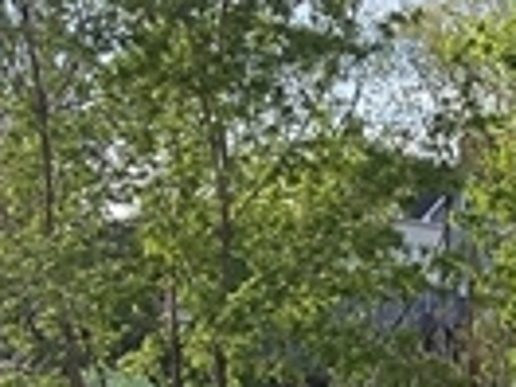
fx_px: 1506
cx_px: 477
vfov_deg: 14.5
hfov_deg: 19.1
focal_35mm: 101
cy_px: 344
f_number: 2.2
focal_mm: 2.2
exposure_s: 1/1199
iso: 50
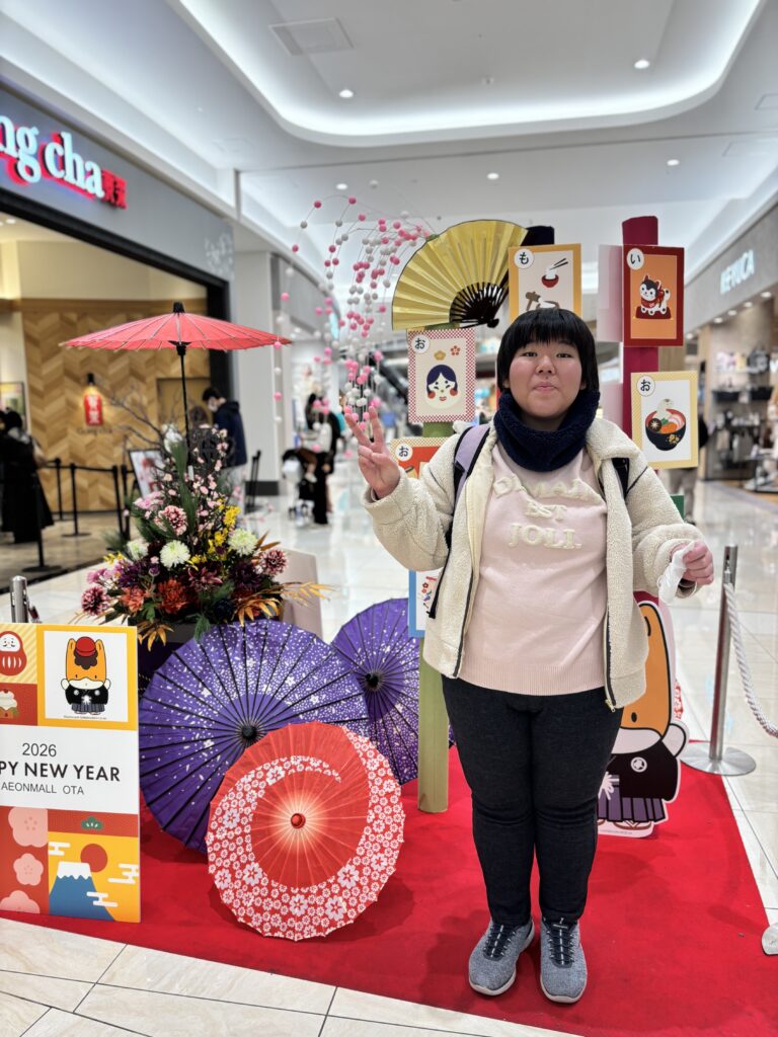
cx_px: 389
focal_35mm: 26
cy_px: 518
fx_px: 779
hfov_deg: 53.1
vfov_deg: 67.3
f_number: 1.6
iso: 64
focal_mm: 5.96
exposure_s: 1/100
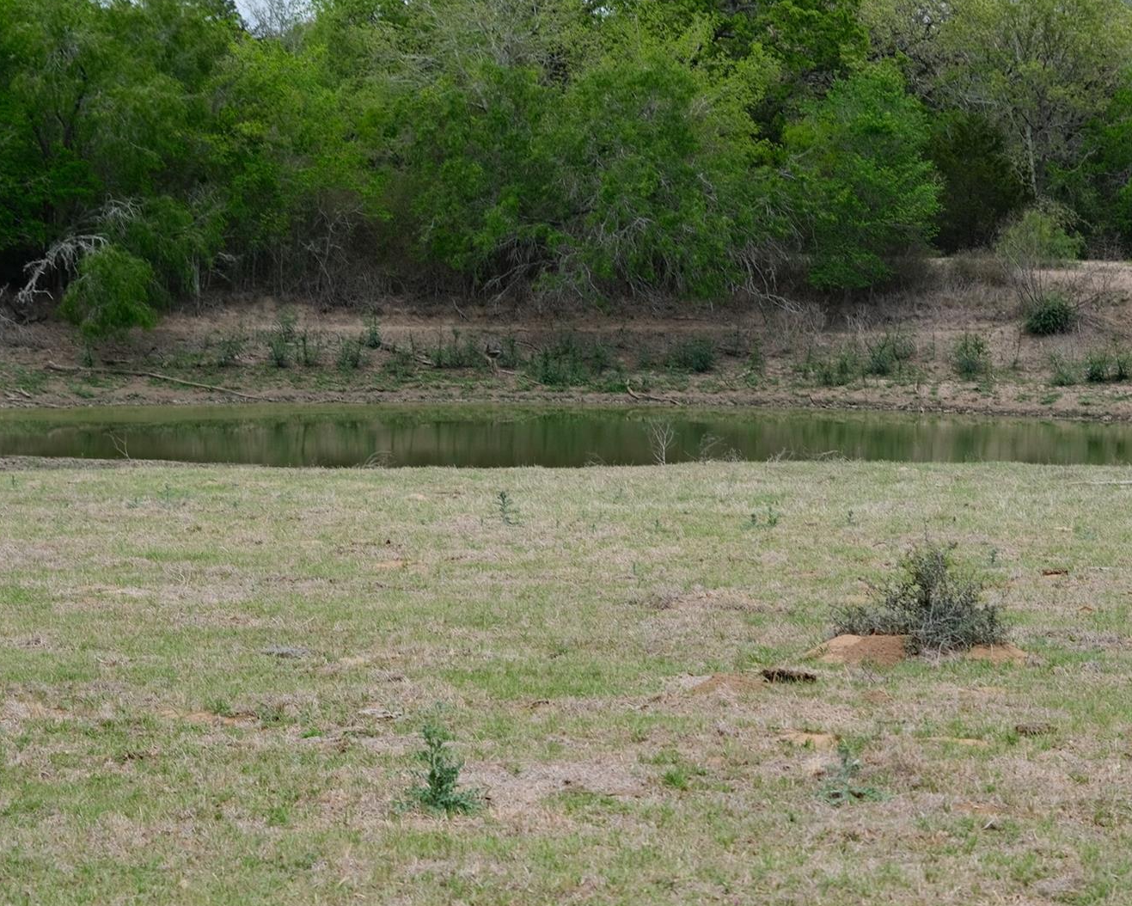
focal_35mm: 124
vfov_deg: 12.4
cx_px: 720
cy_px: 507
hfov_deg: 15.5
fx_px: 4155
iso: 320
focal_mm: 56.5
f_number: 5.6
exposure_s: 1/850
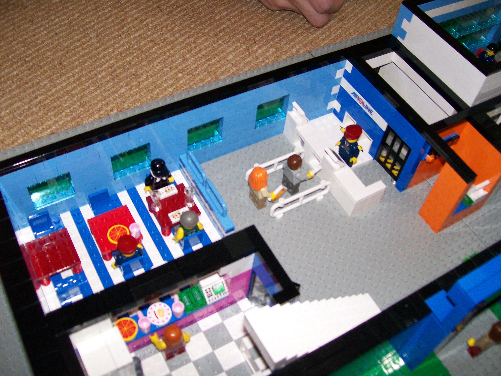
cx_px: 250
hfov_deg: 51.4
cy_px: 188
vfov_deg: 39.7
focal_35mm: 36
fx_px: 521
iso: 140
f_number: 2.7
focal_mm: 6
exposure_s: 1/64
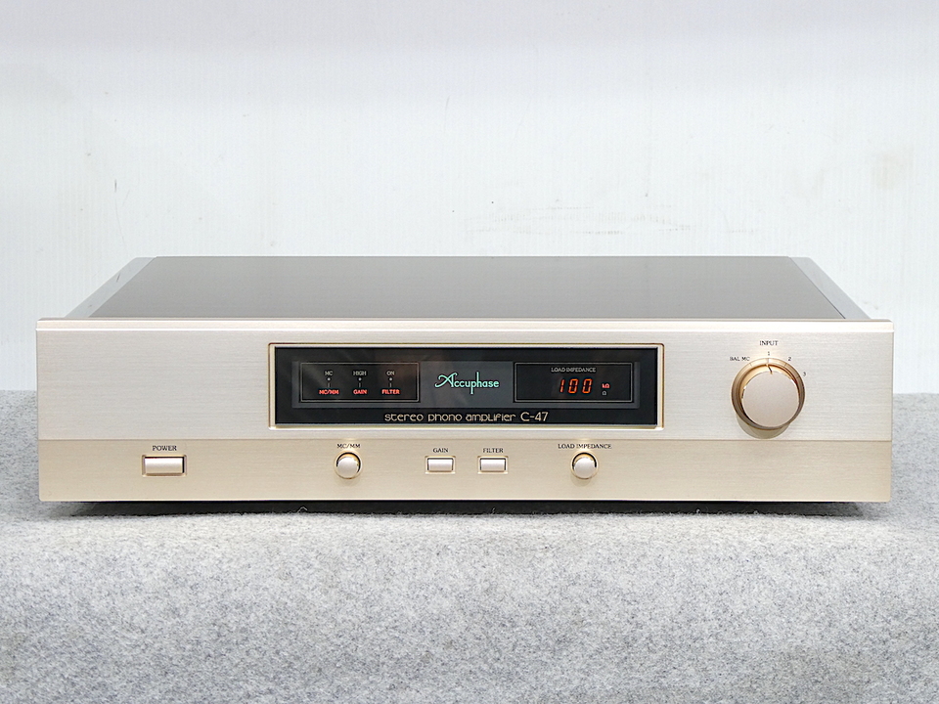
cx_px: 470
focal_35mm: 106
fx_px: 2875
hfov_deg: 18.5
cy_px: 352
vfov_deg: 14.0
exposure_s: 1/8
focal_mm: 19
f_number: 5.1
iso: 200
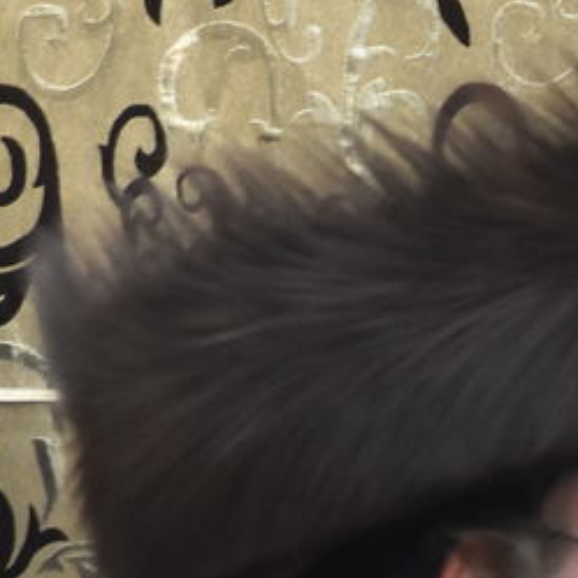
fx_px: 16246
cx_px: 1072
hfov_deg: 2.0
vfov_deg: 2.0
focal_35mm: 860
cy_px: 750
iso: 1600
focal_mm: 120
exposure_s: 1/80
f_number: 5.6
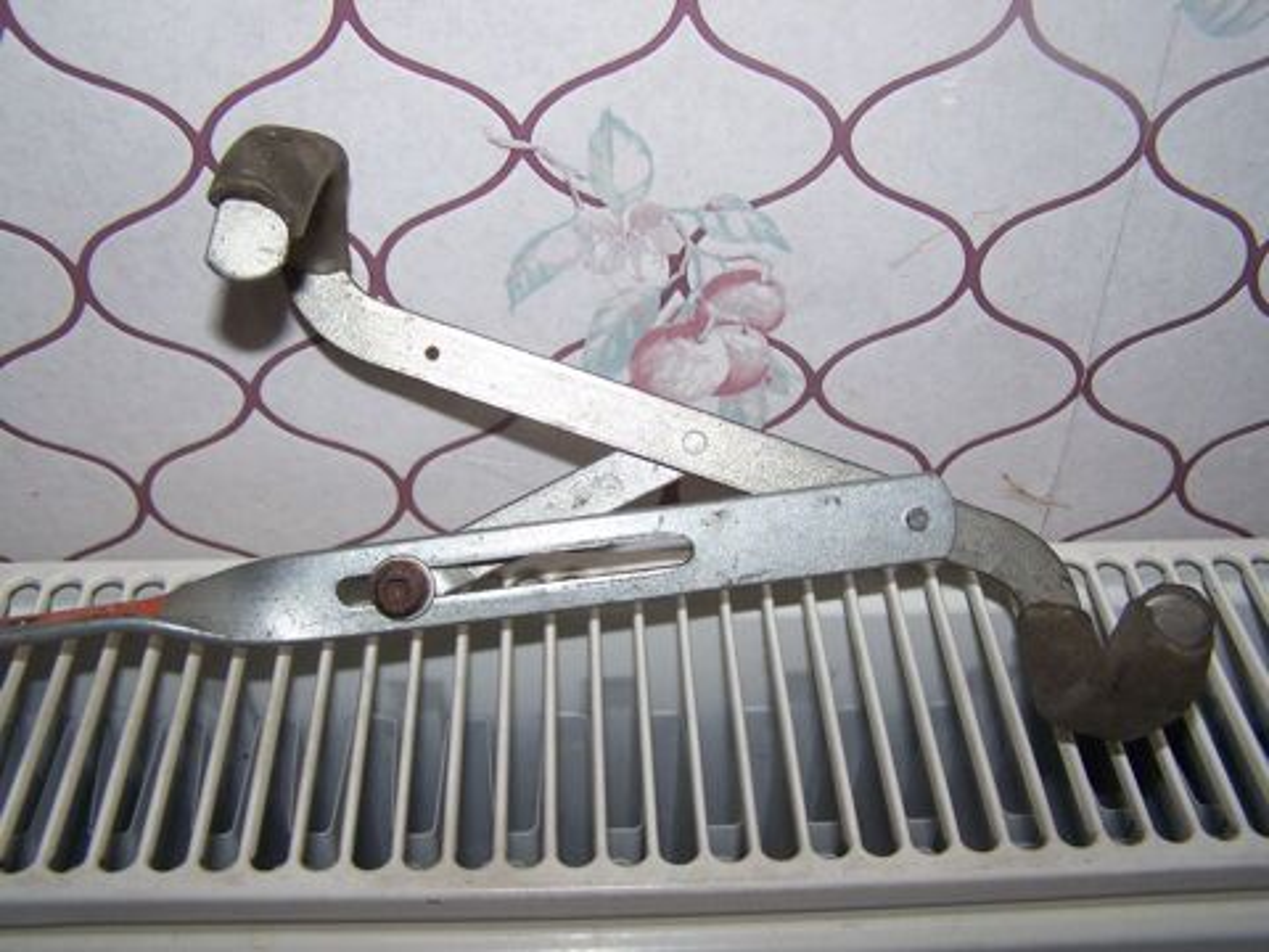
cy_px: 476
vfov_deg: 37.7
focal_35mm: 38
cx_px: 634
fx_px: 1393
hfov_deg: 49.0
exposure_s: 1/60
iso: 80
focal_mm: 6.3
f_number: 2.8
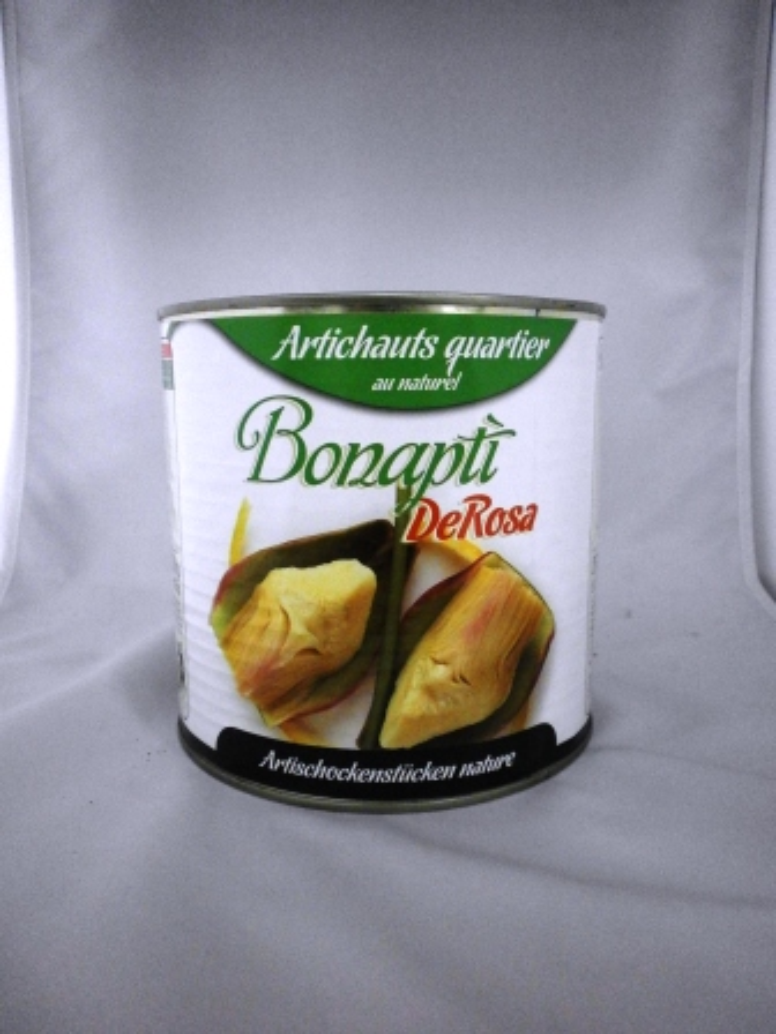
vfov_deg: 65.3
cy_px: 517
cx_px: 388
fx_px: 807
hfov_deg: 51.4
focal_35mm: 27
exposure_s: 1/40
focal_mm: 4.8
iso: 800
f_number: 2.9
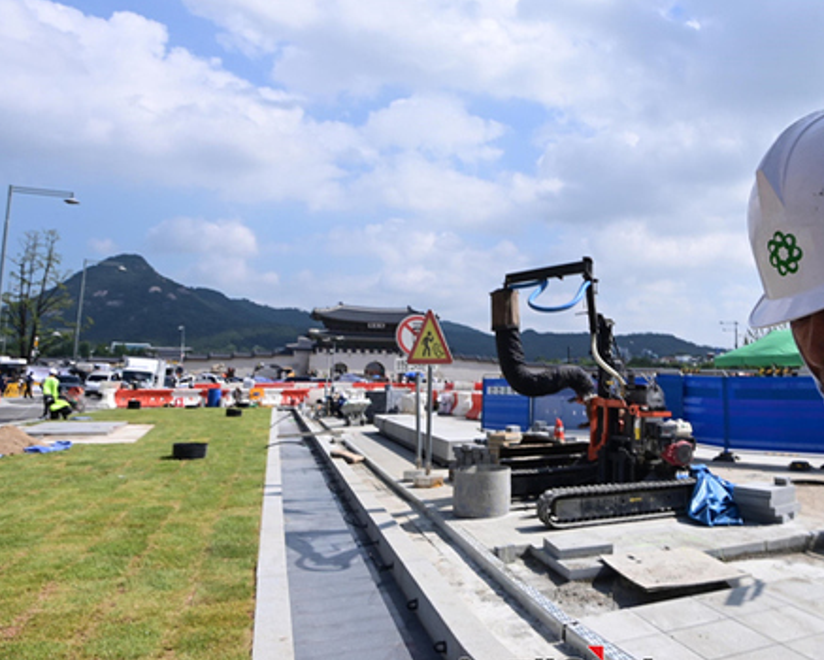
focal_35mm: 22
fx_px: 537
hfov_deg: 72.7
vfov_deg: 63.1
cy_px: 344
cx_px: 551
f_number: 11
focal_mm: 16
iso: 200
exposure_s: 1/320
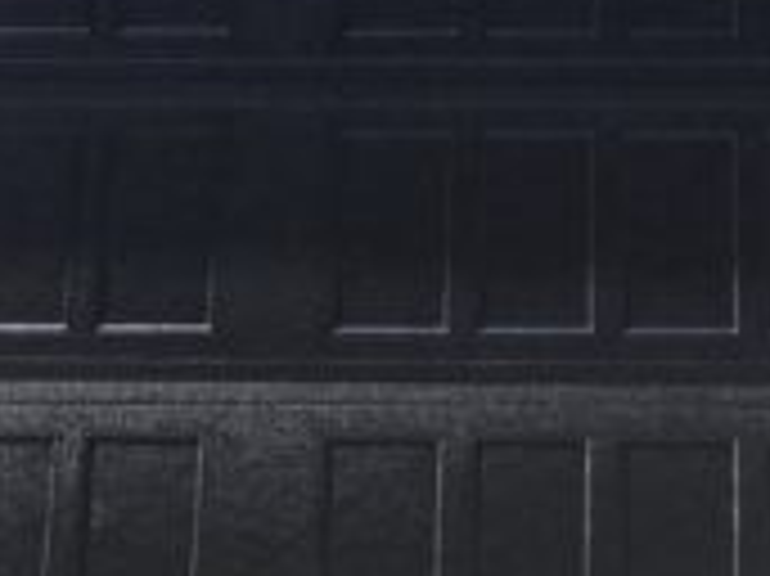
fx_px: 1734
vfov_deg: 14.8
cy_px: -644
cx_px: 702
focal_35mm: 78
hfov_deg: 24.3
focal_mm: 2.2
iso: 64
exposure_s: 1/2000
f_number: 2.2
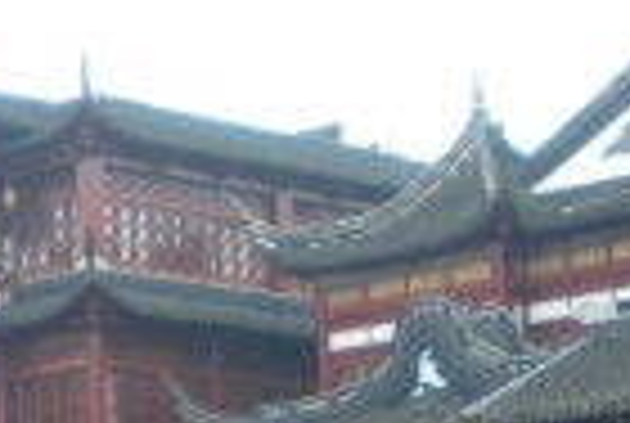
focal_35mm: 160
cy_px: 756
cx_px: -225
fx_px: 2806
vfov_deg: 8.3
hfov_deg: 12.4
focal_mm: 6.3
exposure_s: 1/50
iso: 160
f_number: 3.5
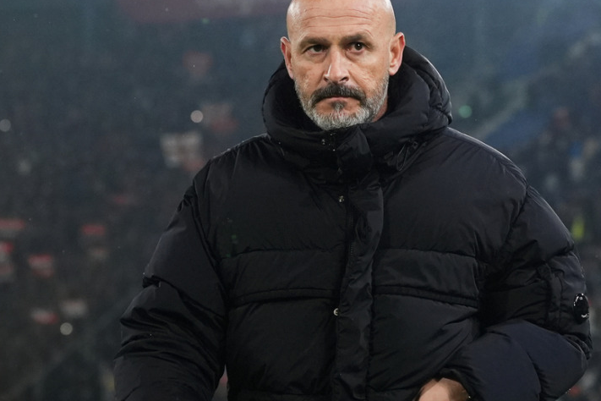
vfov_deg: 10.9
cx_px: 358
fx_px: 2103
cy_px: 207
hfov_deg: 16.2
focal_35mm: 126
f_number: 3.5
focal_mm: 70
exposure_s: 1/1600
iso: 2000
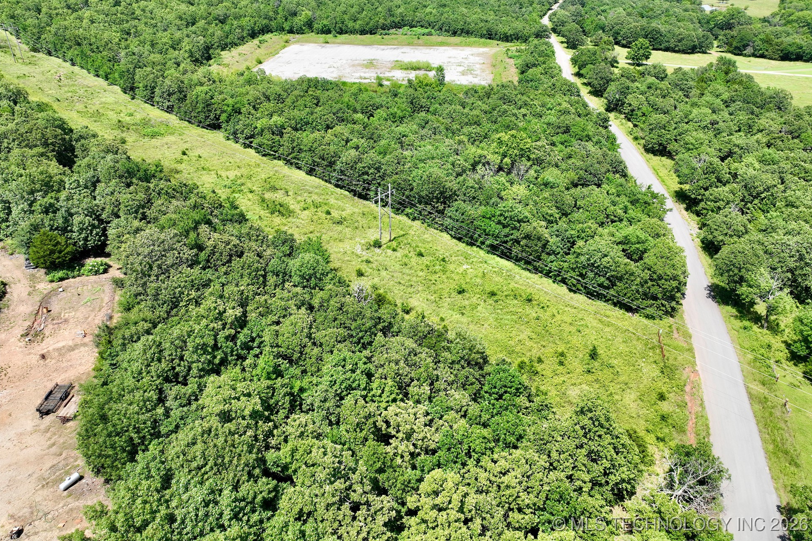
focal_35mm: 25
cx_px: 406
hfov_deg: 71.5
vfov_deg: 51.2
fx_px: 564
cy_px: 237
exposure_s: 1/1000
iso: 100
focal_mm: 12.29
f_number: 2.8
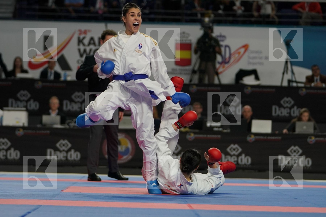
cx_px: 163
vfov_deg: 8.2
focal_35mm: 168
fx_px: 1521
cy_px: 108
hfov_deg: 12.2
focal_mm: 112
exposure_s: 1/1000
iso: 800
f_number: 2.8
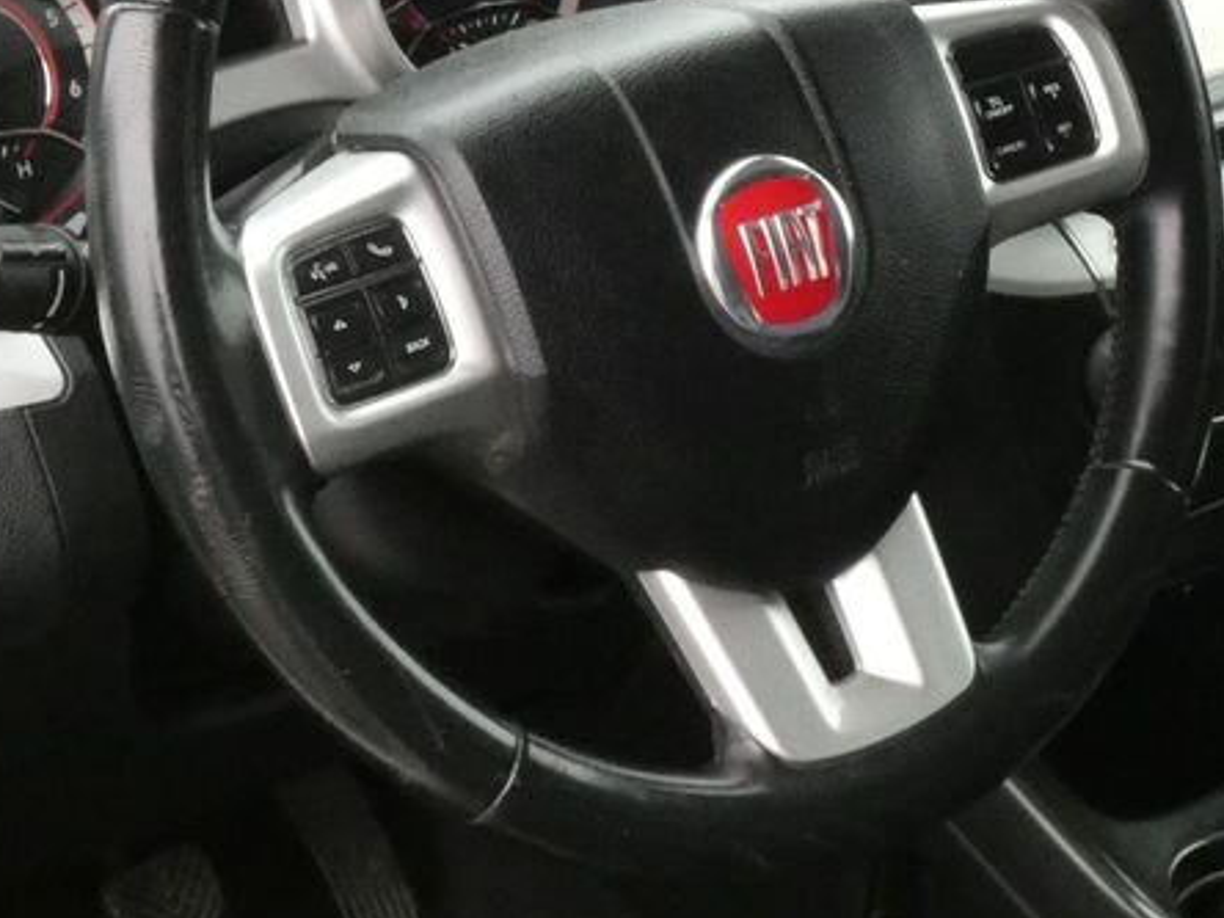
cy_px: 248
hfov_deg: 21.8
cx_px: 708
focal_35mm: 90
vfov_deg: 16.3
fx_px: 3182
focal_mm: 7.1
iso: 1250
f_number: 5.6
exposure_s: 1/80
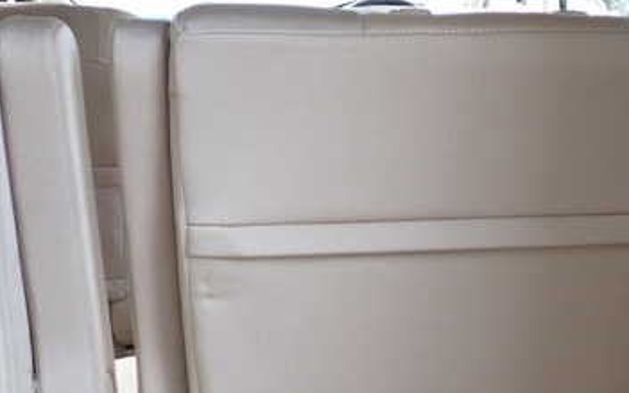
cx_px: 450
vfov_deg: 21.9
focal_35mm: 58
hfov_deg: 34.6
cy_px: 346
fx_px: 994
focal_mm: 5.79
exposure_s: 1/40
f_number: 2.4
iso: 200
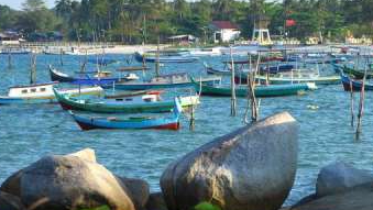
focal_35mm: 198
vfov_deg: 6.1
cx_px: 424
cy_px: 5
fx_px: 1959
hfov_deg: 10.7
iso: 100
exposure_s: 1/200
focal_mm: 80
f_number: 7.1
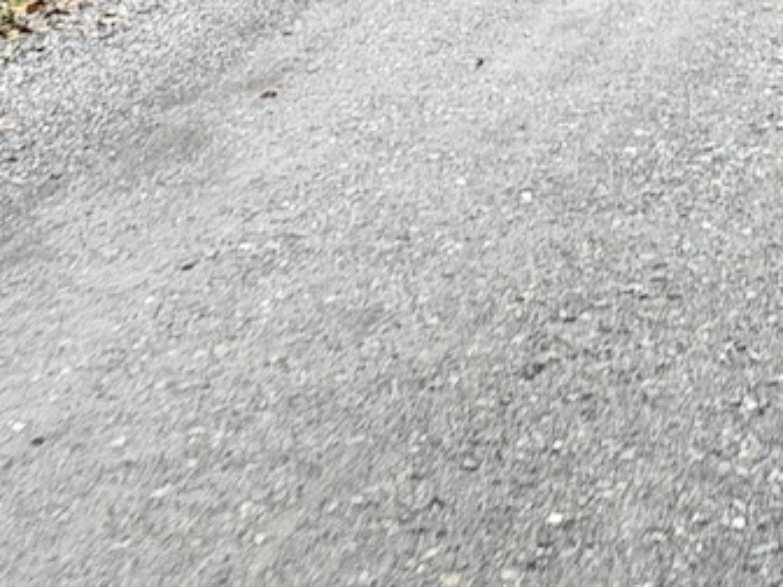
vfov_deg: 7.9
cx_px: 1363
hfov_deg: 10.2
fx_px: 4139
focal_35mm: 183
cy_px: -396
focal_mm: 6.76
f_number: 1.78
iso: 100
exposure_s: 1/80
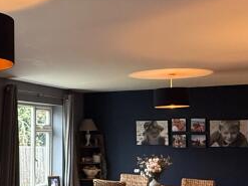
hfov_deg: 30.1
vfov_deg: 25.2
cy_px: 114
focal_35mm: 58
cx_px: -20
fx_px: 415
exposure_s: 1/100
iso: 320
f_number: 2.2
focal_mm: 2.22
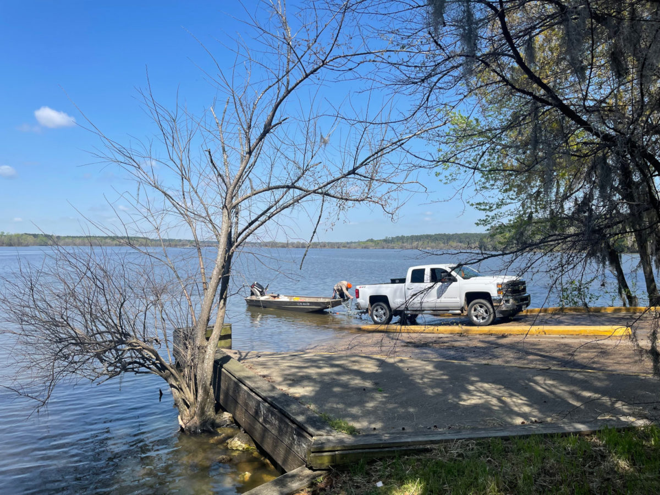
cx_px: 330
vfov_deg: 53.1
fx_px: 496
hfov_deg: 67.3
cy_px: 248
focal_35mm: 26
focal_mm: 5.1
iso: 32
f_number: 1.6
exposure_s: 1/3344
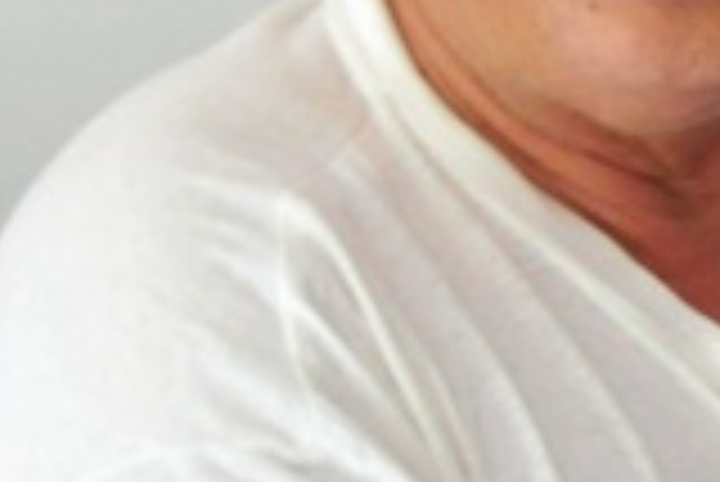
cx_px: 1894
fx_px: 5365
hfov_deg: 7.1
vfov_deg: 5.1
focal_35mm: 268
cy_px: 9
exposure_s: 1/20
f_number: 7.1
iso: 1600
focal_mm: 28
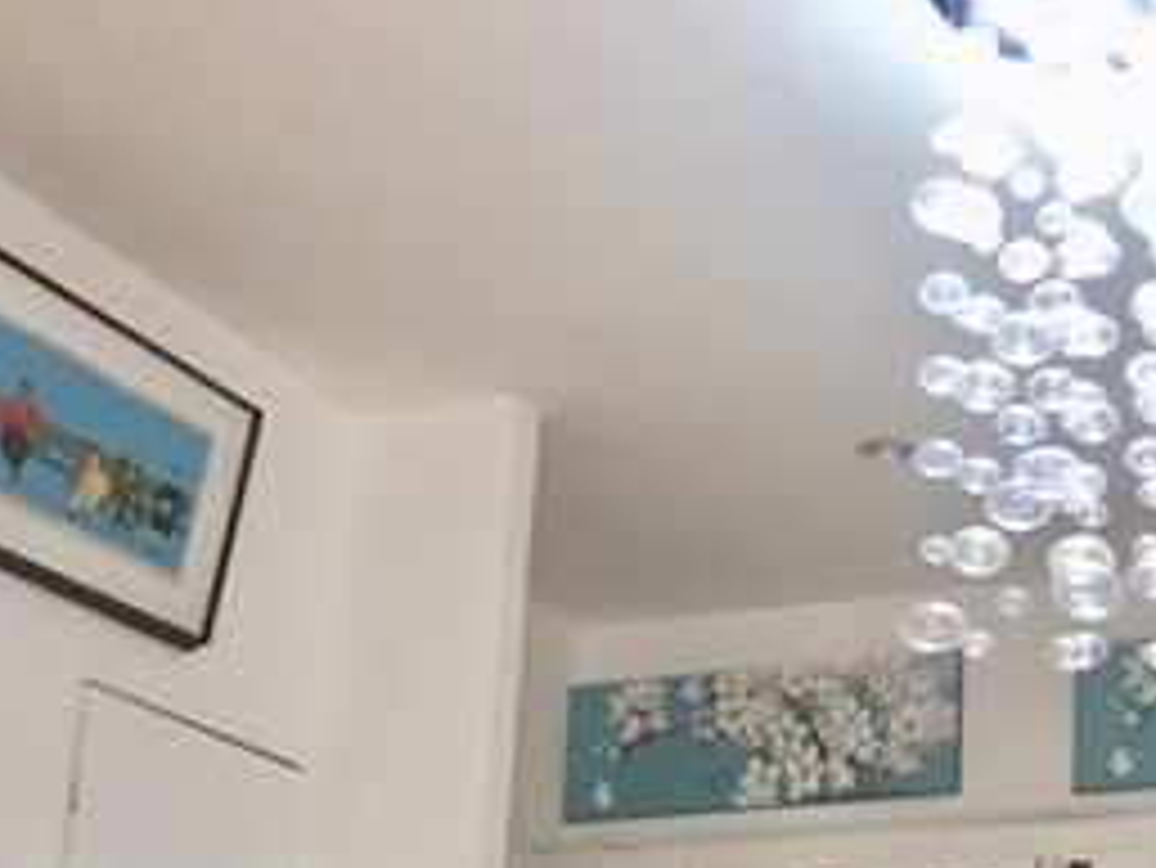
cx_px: 1035
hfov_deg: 28.7
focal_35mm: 65
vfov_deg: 21.7
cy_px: 890
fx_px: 2172
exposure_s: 1/30
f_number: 2.2
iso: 125
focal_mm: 4.15
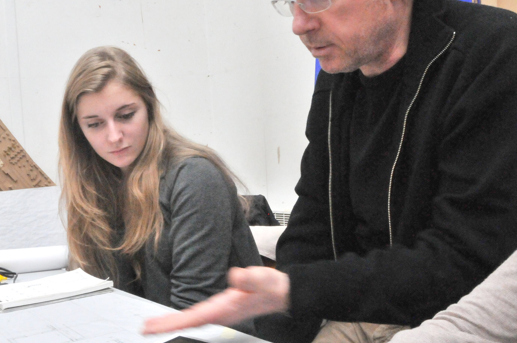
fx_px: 602
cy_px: 166
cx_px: 219
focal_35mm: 42
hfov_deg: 46.3
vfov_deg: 31.8
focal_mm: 18
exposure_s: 1/25
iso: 2500
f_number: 16
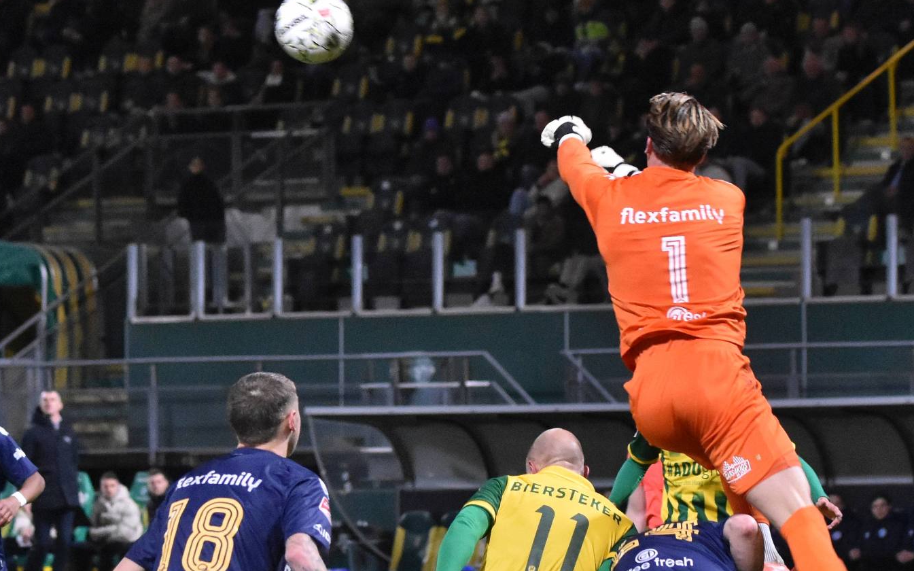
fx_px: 4458
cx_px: 480
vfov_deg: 7.3
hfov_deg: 11.7
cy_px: 366
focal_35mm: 179
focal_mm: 82
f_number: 2.8
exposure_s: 1/500
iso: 2500
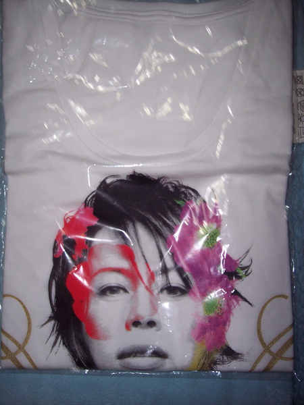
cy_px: 202
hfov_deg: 36.8
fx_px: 457
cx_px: 152
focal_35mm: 39
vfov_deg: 47.9
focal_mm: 8
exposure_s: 1/60
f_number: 2.8
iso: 100
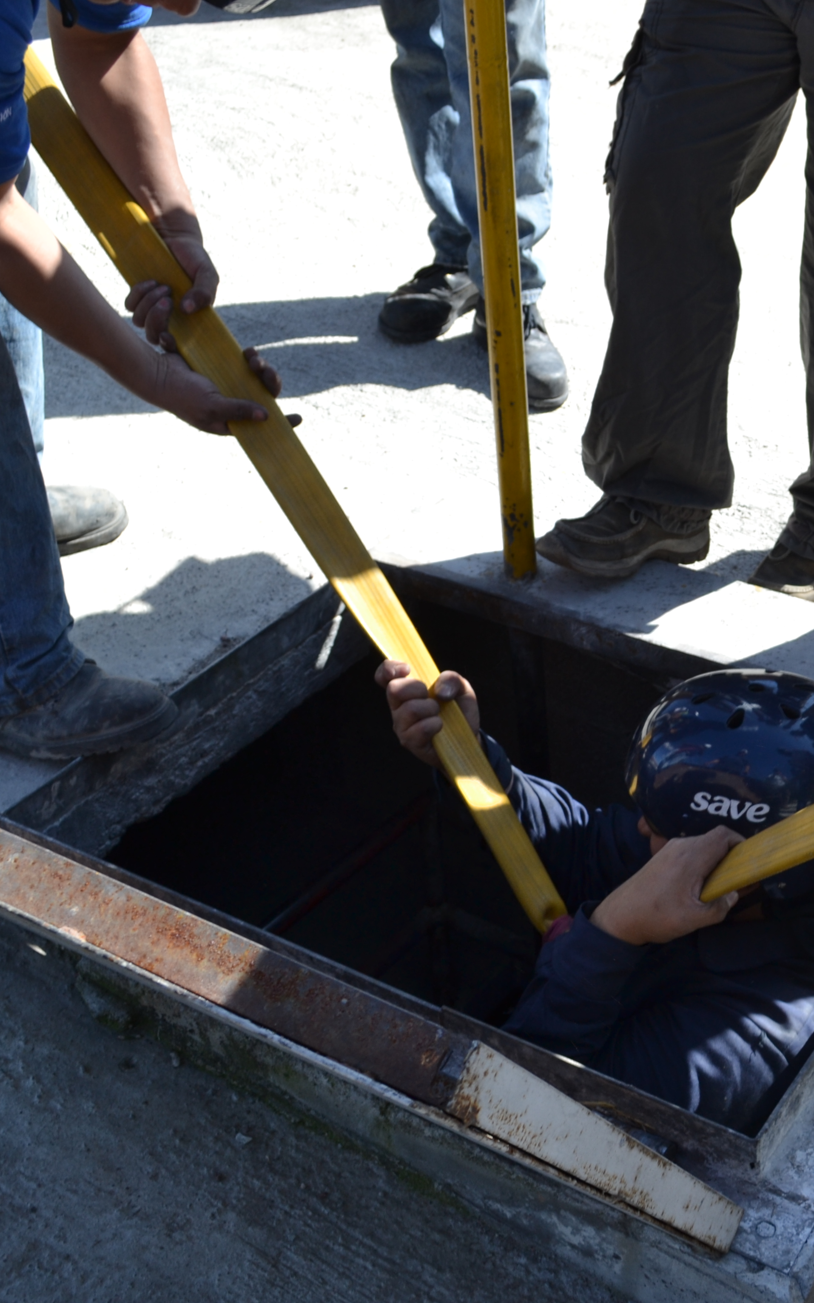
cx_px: 706
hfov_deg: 27.2
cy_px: 651
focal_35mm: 46
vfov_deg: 43.5
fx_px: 1633
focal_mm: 20
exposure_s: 1/160
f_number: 6.3
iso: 100
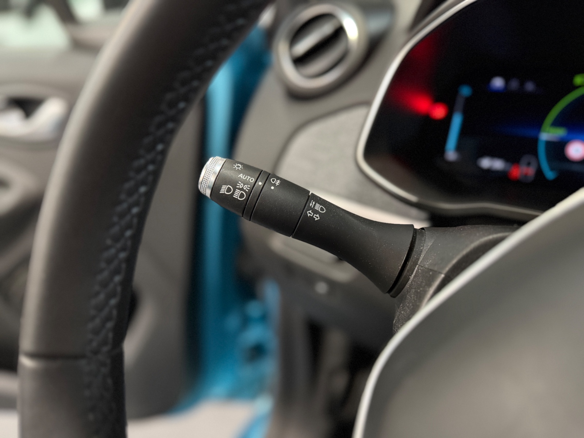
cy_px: 219
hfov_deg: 71.6
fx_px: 405
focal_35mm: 24
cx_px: 292
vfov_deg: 56.8
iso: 640
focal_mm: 6.76
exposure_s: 1/33
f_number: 1.78
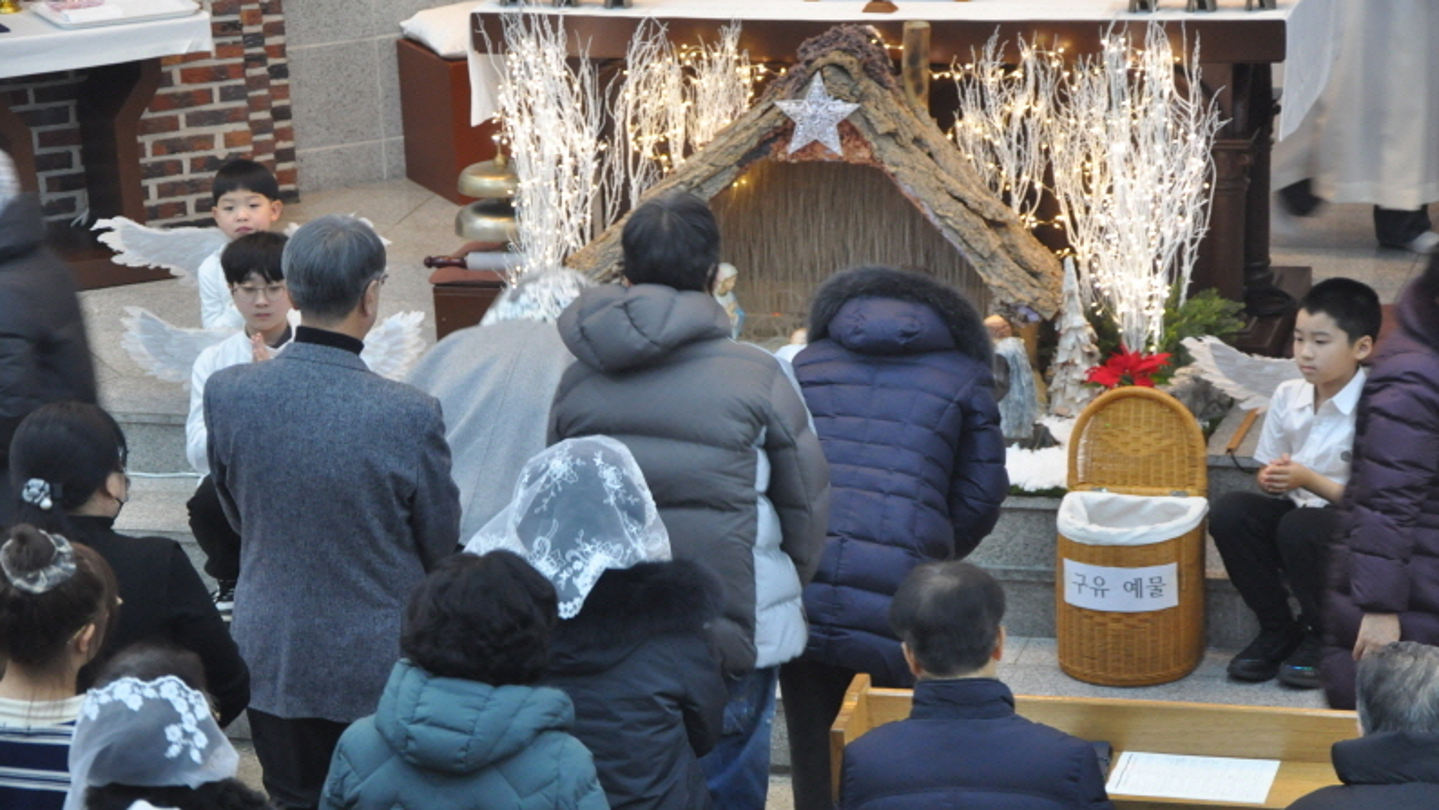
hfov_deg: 18.1
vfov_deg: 10.2
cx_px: 721
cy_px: 445
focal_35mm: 119
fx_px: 4523
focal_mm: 75
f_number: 5.3
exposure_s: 1/30
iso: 1250
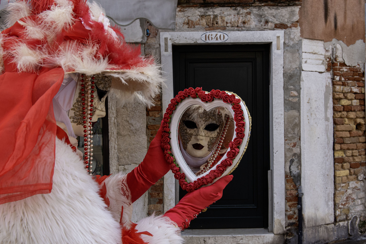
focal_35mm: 40
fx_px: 407
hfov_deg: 48.4
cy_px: 130
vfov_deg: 33.4
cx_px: 188
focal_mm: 36
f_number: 10
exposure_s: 1/400
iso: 500
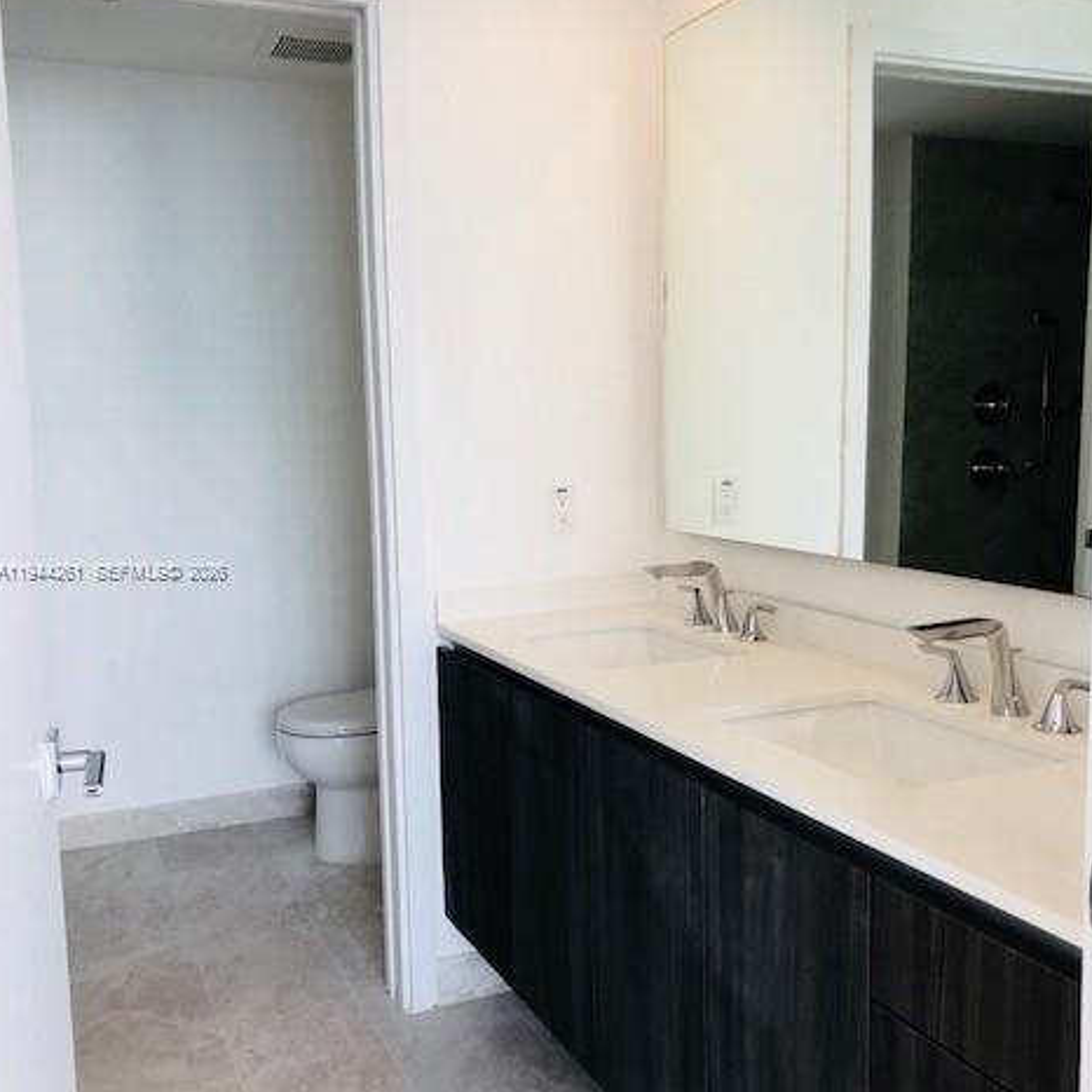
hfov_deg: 48.4
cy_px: 572
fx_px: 1213
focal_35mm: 34
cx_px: 553
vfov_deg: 48.4
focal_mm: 4
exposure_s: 1/30
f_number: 1.8
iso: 40
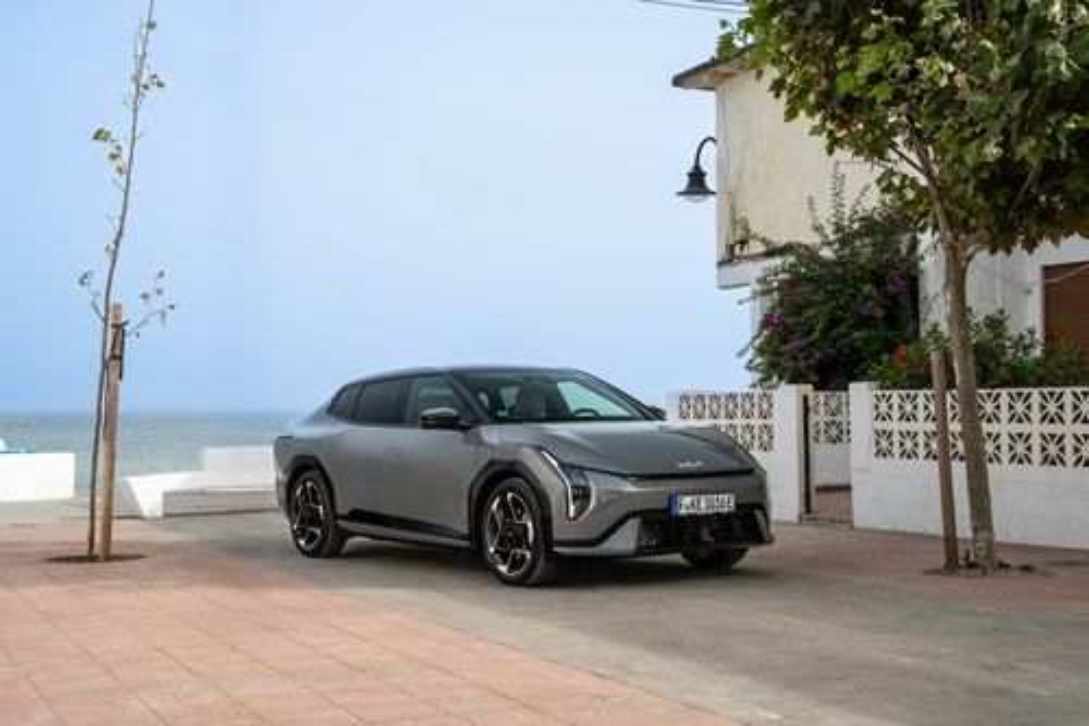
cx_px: 544
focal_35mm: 48
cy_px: 363
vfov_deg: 28.1
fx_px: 1451
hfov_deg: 41.1
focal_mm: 48
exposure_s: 1/25
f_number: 13
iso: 100
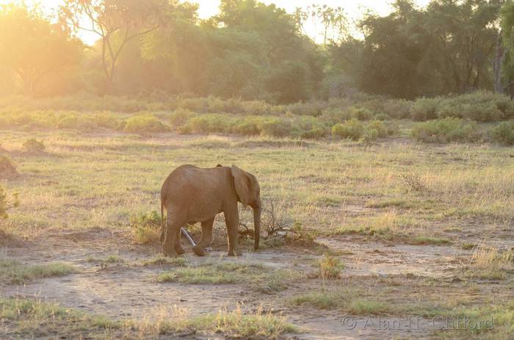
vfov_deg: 8.7
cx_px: 257
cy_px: 170
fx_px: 2243
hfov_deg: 13.1
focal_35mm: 158
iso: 1100
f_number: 4.8
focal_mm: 105
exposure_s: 1/500
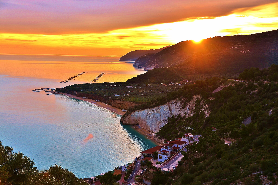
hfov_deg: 41.1
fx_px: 371
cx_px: 139
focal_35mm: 48
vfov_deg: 28.1
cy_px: 92
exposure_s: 1/250
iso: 200
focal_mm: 48
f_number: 5.6
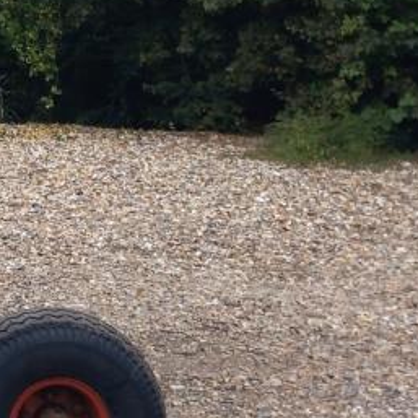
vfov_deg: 19.0
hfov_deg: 16.9
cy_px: -23
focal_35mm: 88
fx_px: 1202
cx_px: -290
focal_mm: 4
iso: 20
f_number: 2
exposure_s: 1/108
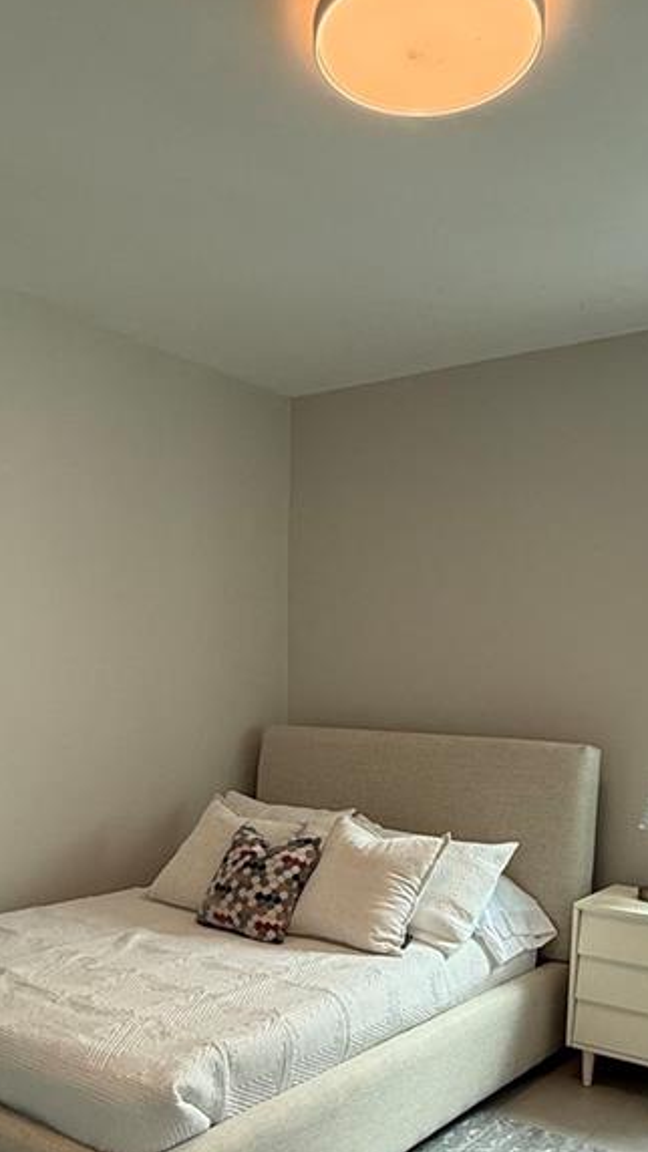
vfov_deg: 59.1
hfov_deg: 36.7
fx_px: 977
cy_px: 798
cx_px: 324
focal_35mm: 32
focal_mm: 2.22
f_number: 2.2
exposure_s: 1/120
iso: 100
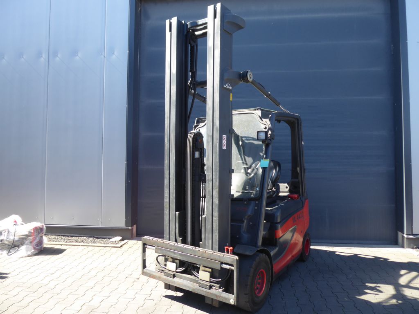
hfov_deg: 69.4
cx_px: 210
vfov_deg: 54.9
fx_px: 303
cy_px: 157
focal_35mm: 25
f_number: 3.3
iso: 80
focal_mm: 4.3
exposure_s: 1/125
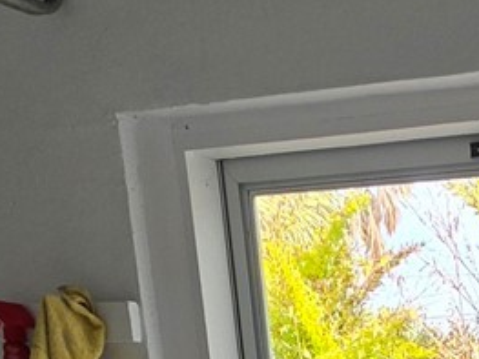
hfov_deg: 21.9
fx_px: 1093
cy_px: 960
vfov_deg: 12.5
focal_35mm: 79
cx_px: 647
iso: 50
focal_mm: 2.2
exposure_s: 1/120
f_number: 1.9
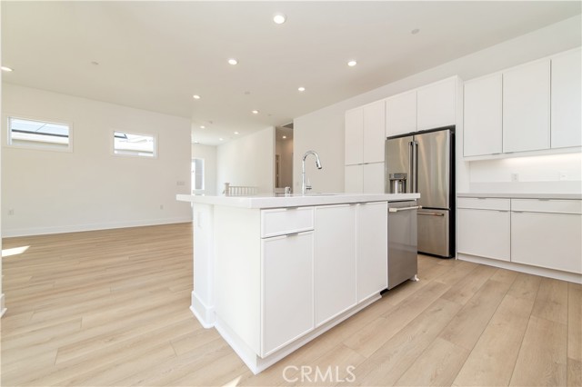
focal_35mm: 14
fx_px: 226
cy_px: 194
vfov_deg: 81.1
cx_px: 291
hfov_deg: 104.3
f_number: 5.6
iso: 200
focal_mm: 14
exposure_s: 1/125
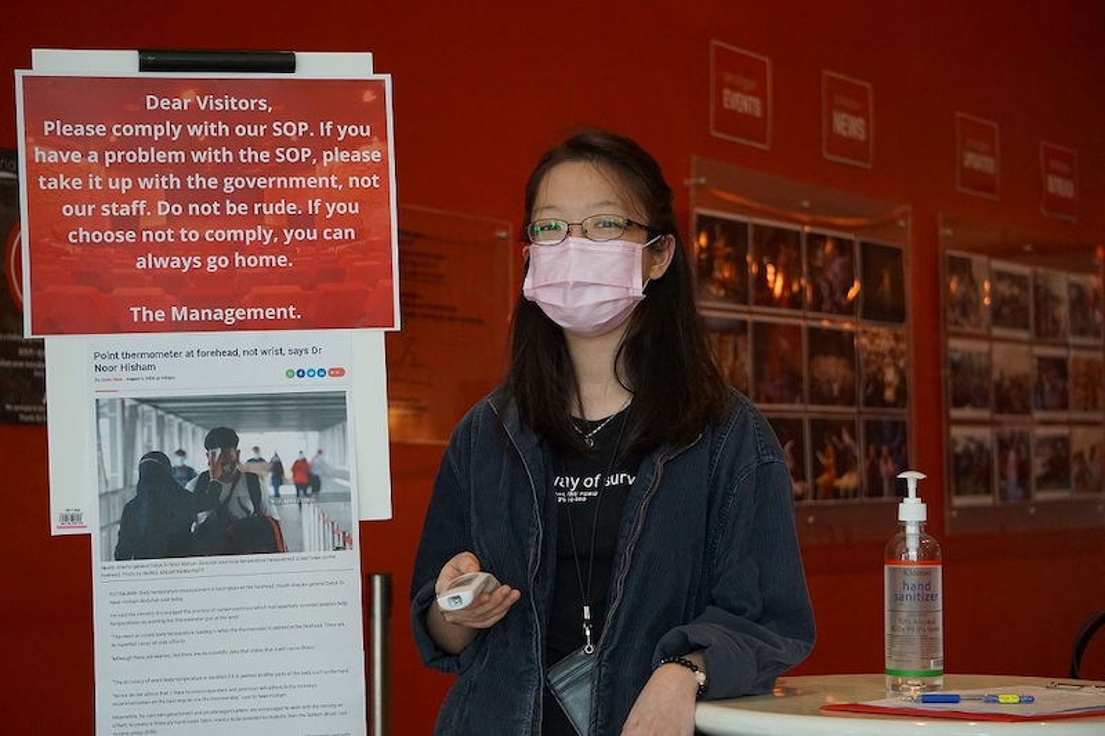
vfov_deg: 16.5
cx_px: 552
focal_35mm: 82
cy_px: 368
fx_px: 2532
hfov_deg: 24.6
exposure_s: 1/160
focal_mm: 55
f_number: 4.5
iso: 2000
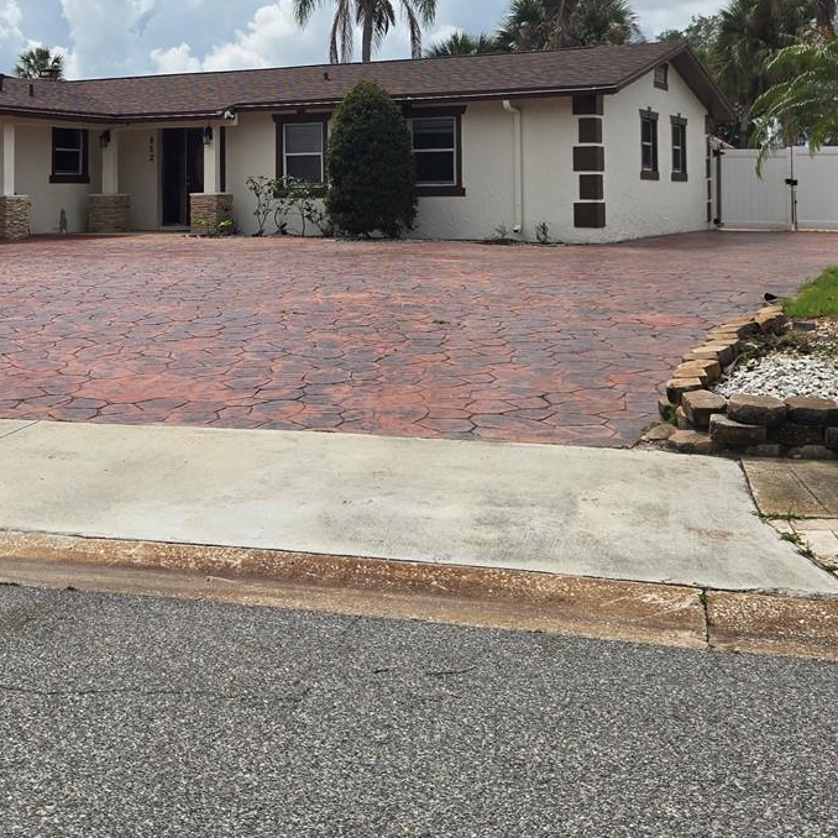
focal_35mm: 48
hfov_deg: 35.0
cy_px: 124
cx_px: 283
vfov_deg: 33.9
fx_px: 1315
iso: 25
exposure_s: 1/3318
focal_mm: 5.4
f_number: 1.8
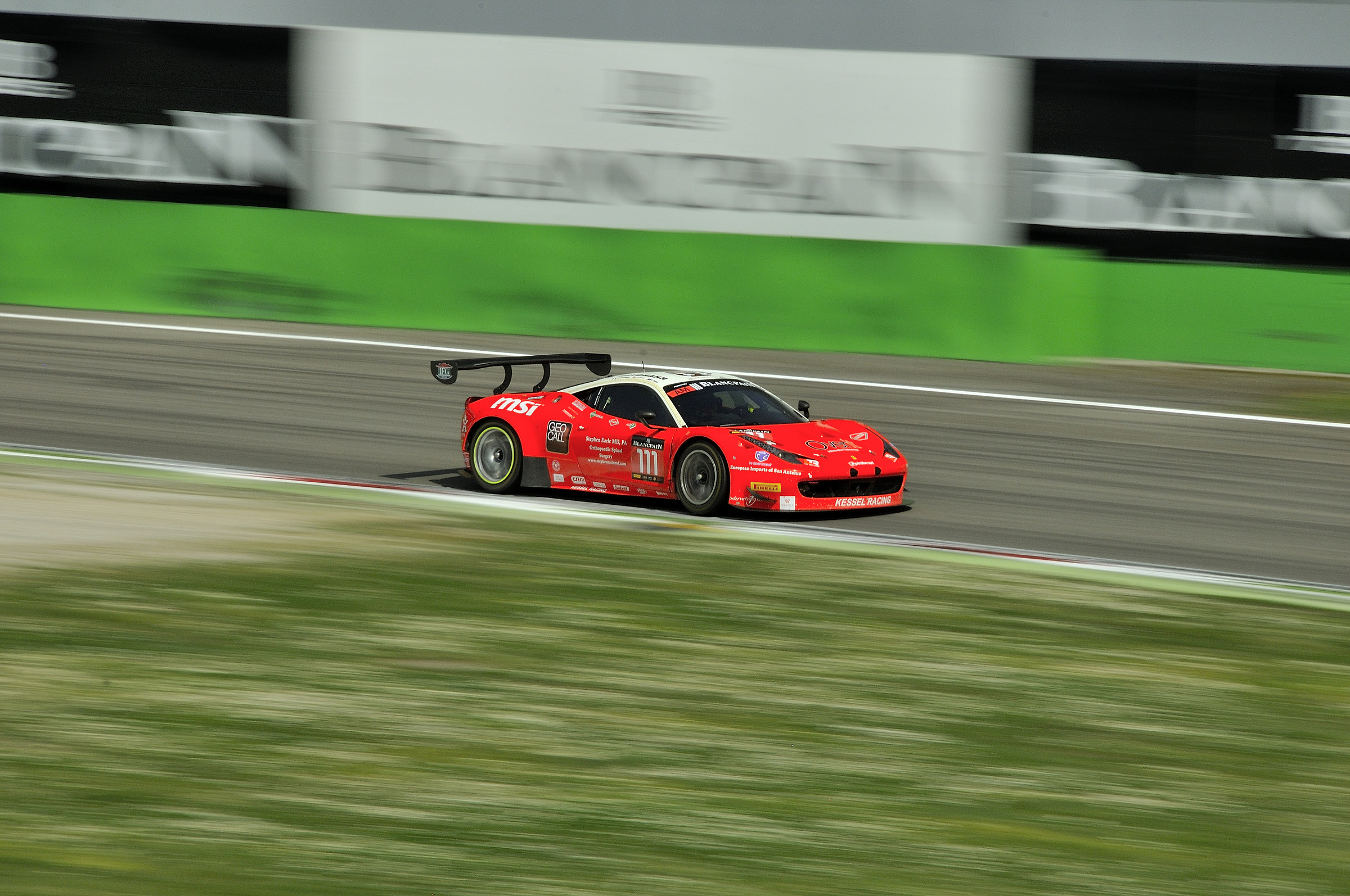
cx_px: 675
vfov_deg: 4.6
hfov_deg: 6.9
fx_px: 11236
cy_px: 448
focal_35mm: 300
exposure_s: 1/40
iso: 200
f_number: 22
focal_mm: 200
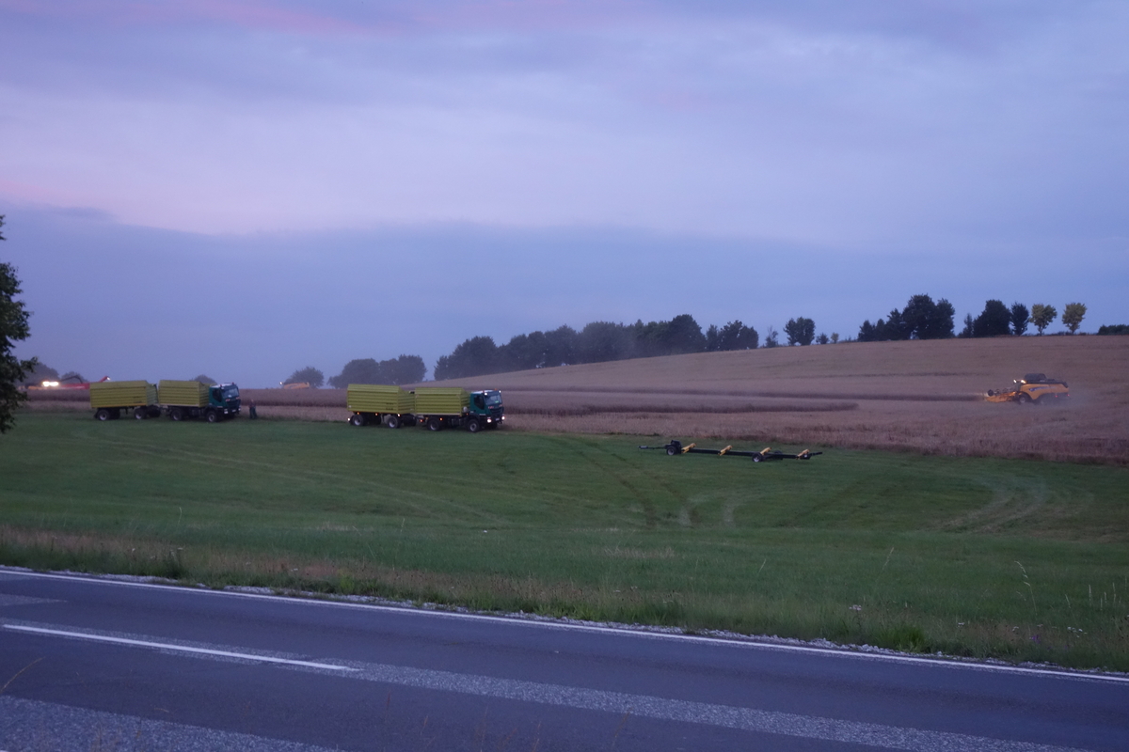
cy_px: 376
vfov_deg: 24.2
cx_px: 564
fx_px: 1756
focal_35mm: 56
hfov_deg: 35.6
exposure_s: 1/40
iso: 800
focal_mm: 20.85
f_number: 3.5
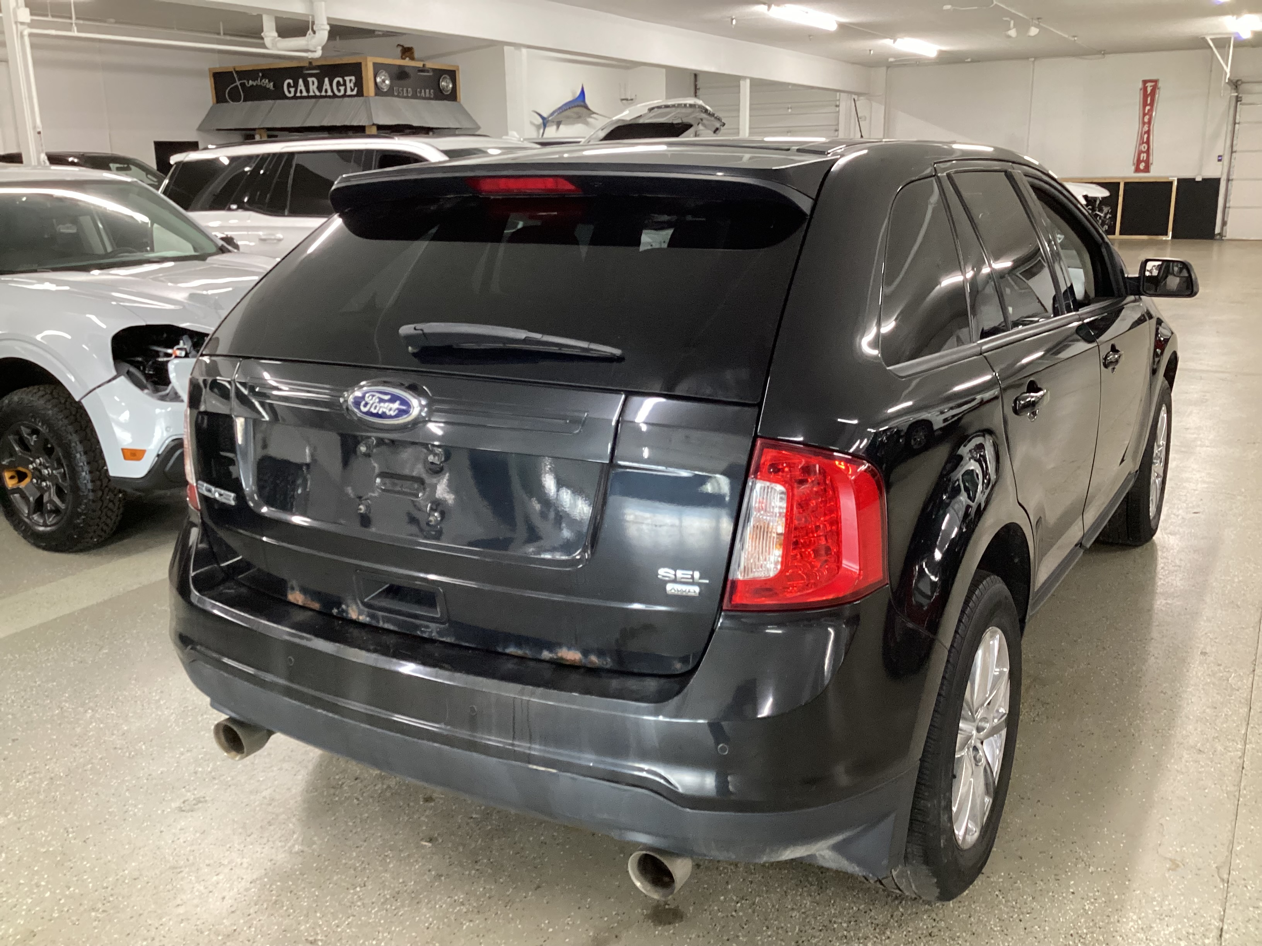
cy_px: 473
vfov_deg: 45.4
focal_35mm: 31
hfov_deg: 58.4
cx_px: 631
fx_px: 1130
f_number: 2.4
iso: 320
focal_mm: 3.3
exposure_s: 1/60
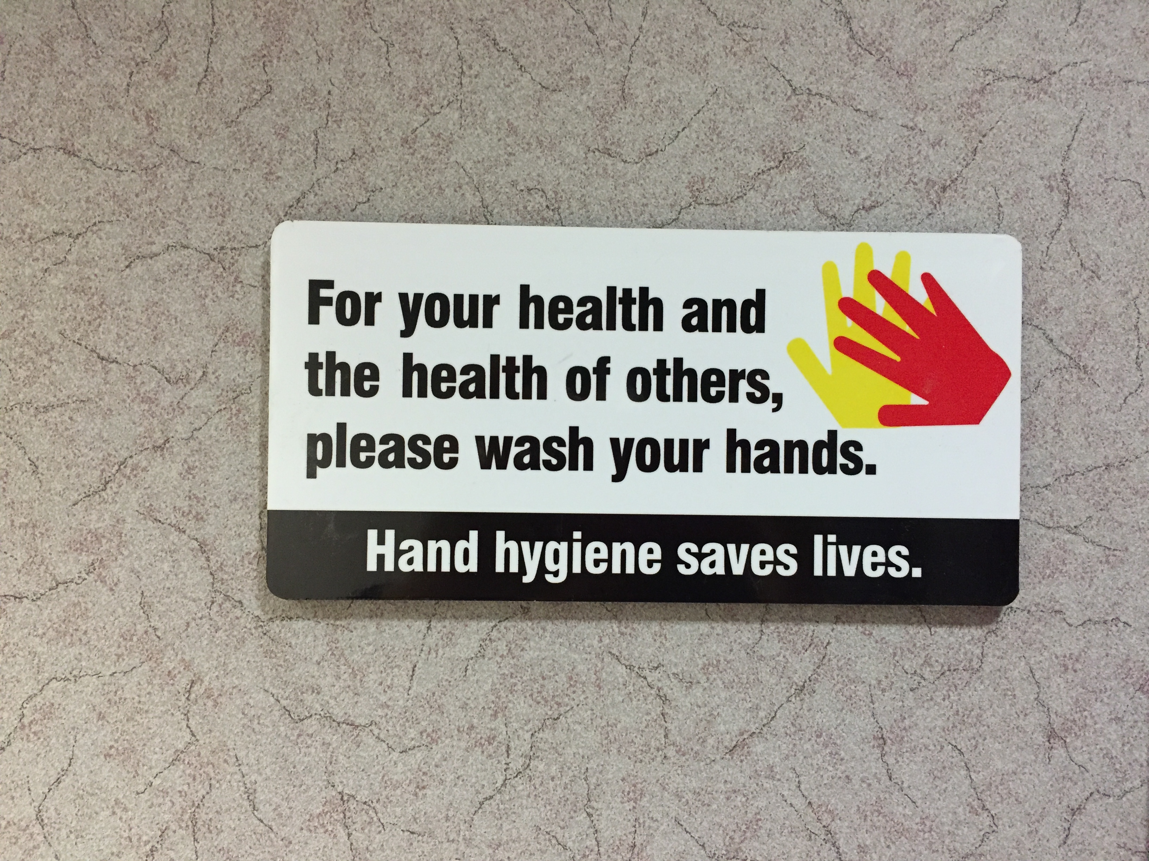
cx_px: 574
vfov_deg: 48.2
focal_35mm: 29
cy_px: 430
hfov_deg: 61.7
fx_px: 963
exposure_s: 1/30
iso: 200
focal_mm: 4.15
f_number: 2.2
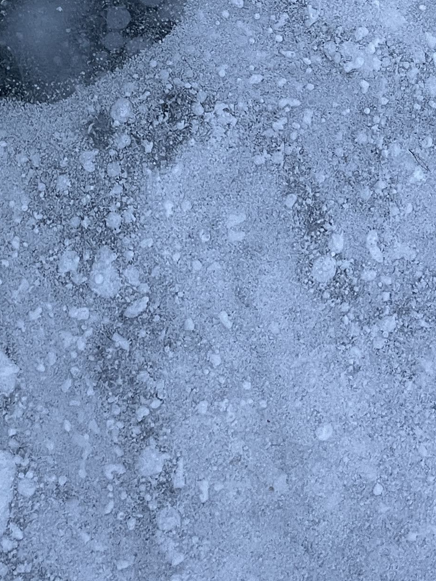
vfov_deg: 21.7
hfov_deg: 16.7
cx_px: -76
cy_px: -71
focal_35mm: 85
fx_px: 1427
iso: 125
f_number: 1.6
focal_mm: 5.1
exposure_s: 1/99
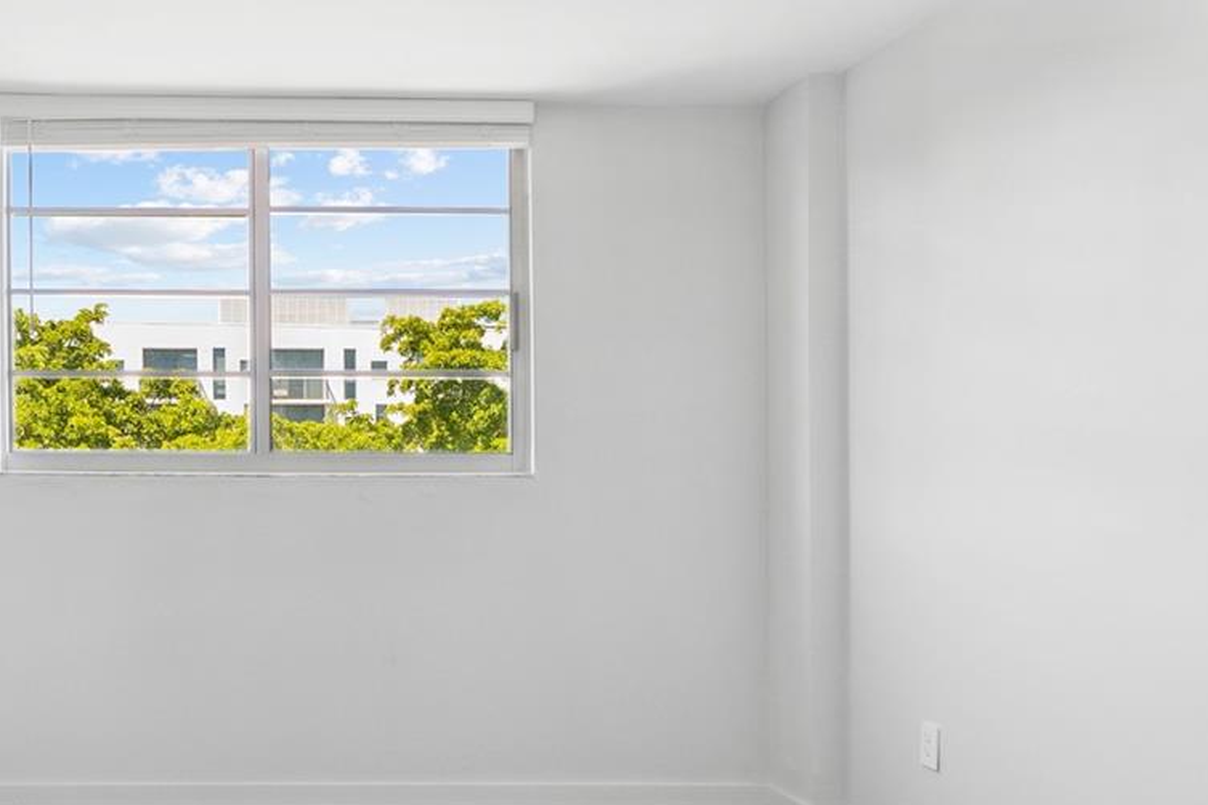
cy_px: 483
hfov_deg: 52.3
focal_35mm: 34
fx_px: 1141
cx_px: 244
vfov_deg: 38.7
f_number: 8
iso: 400
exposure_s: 1/250
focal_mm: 16
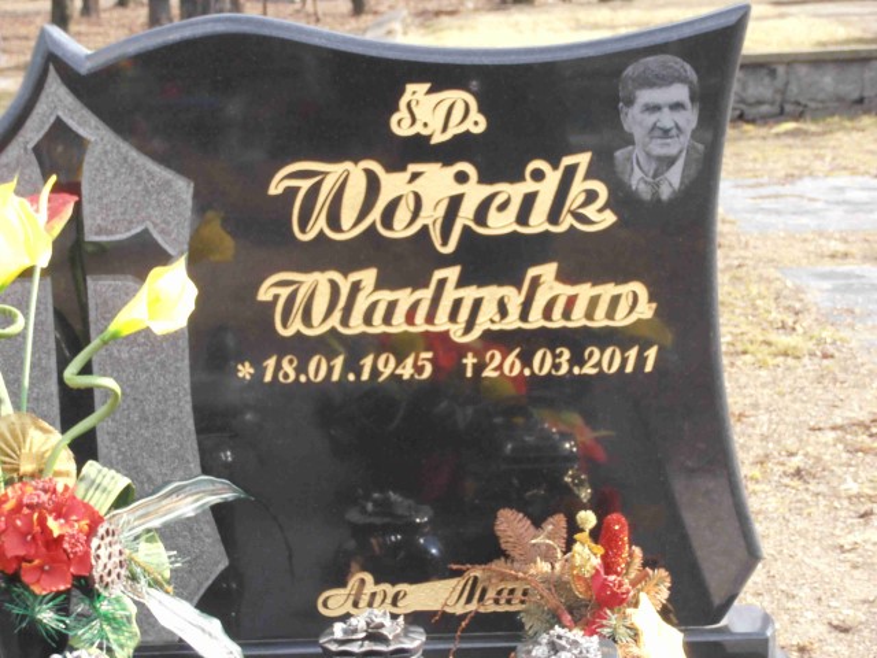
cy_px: 329
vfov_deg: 13.3
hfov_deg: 17.7
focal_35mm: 111
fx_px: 2812
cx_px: 438
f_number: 5.5
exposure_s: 1/100
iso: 80
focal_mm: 19.64
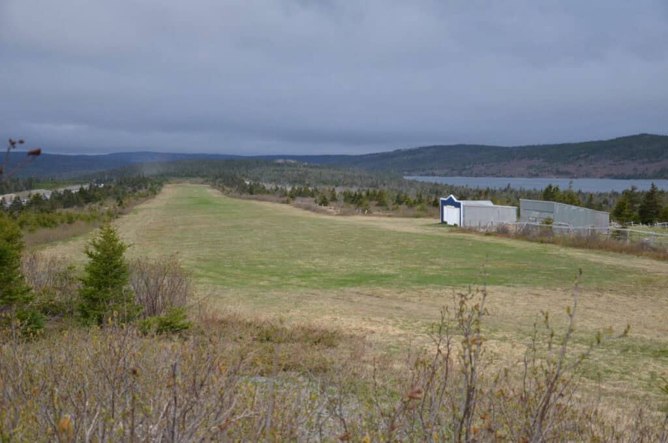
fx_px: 972
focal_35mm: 52
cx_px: 334
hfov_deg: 37.9
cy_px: 222
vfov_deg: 25.6
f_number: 4.5
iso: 500
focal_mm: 35
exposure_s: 1/2500
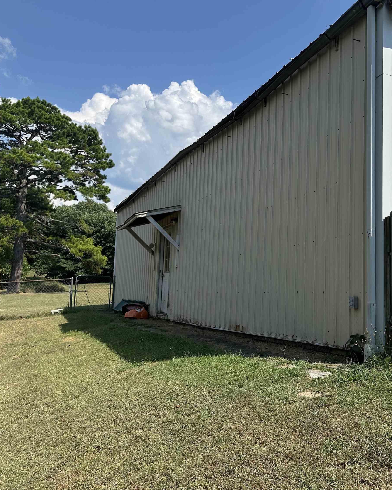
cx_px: 319
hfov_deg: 43.4
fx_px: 464
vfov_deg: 55.7
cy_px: 240
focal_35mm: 32
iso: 80
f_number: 1.78
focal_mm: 6.86
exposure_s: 1/6211
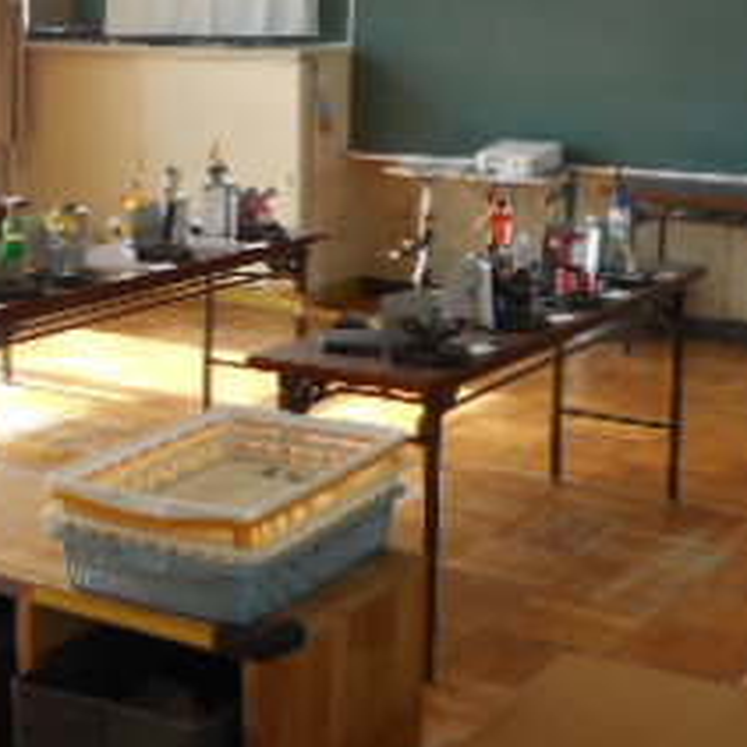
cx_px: 234
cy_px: 301
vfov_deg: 25.7
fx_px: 1636
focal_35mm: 67
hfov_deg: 25.6
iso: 80
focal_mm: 4.5
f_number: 3.7
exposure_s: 1/50
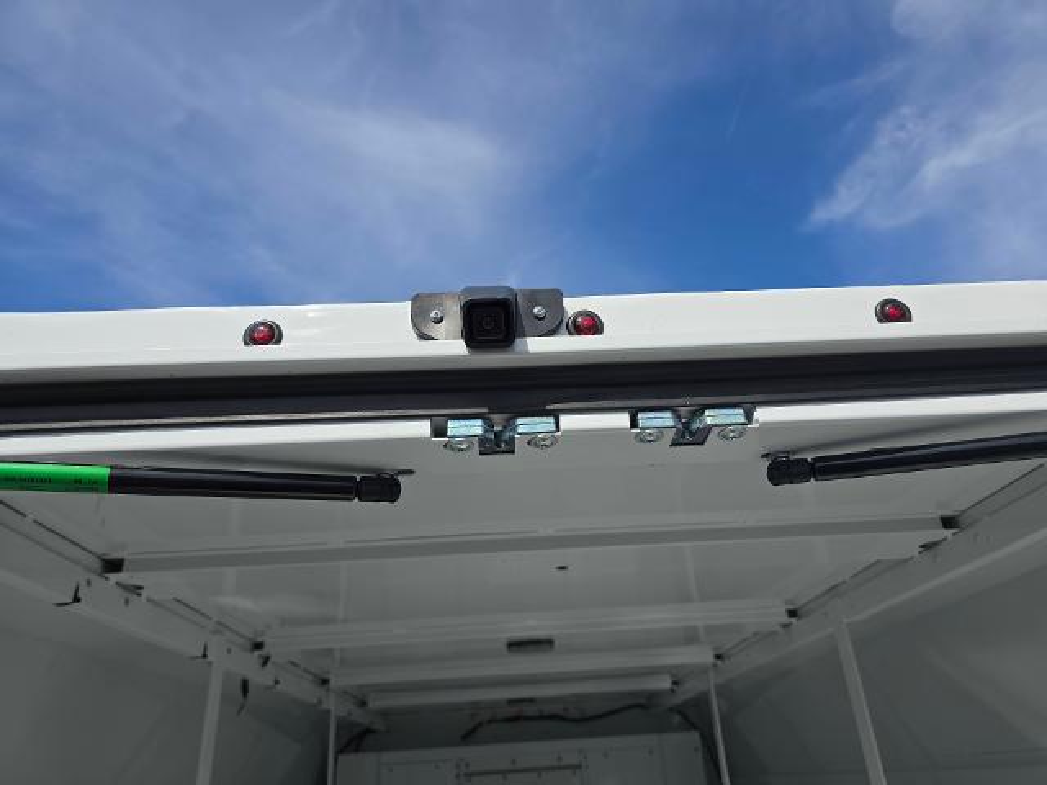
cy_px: 392
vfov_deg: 58.9
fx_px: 696
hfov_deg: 73.9
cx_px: 524
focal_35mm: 23
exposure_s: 1/871
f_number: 1.7
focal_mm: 6.3
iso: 12
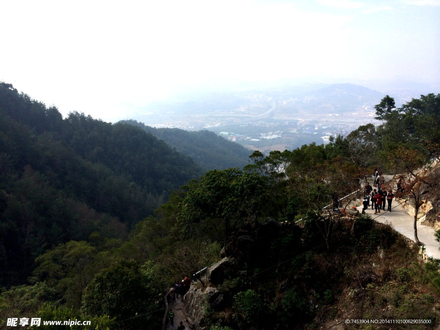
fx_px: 381
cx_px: 220
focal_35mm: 30
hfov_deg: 60.0
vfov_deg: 46.8
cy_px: 165
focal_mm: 4.12
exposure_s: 1/1786
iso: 32
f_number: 2.2
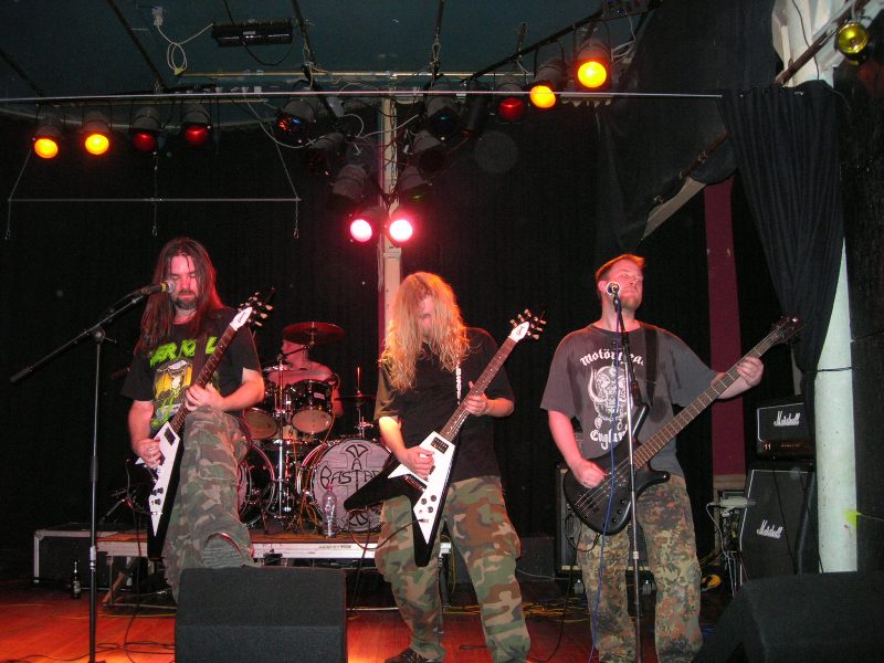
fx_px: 970
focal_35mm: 38
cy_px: 332
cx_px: 442
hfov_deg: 49.0
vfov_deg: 37.7
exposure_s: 1/60.1
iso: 162
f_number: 2.8
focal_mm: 7.8
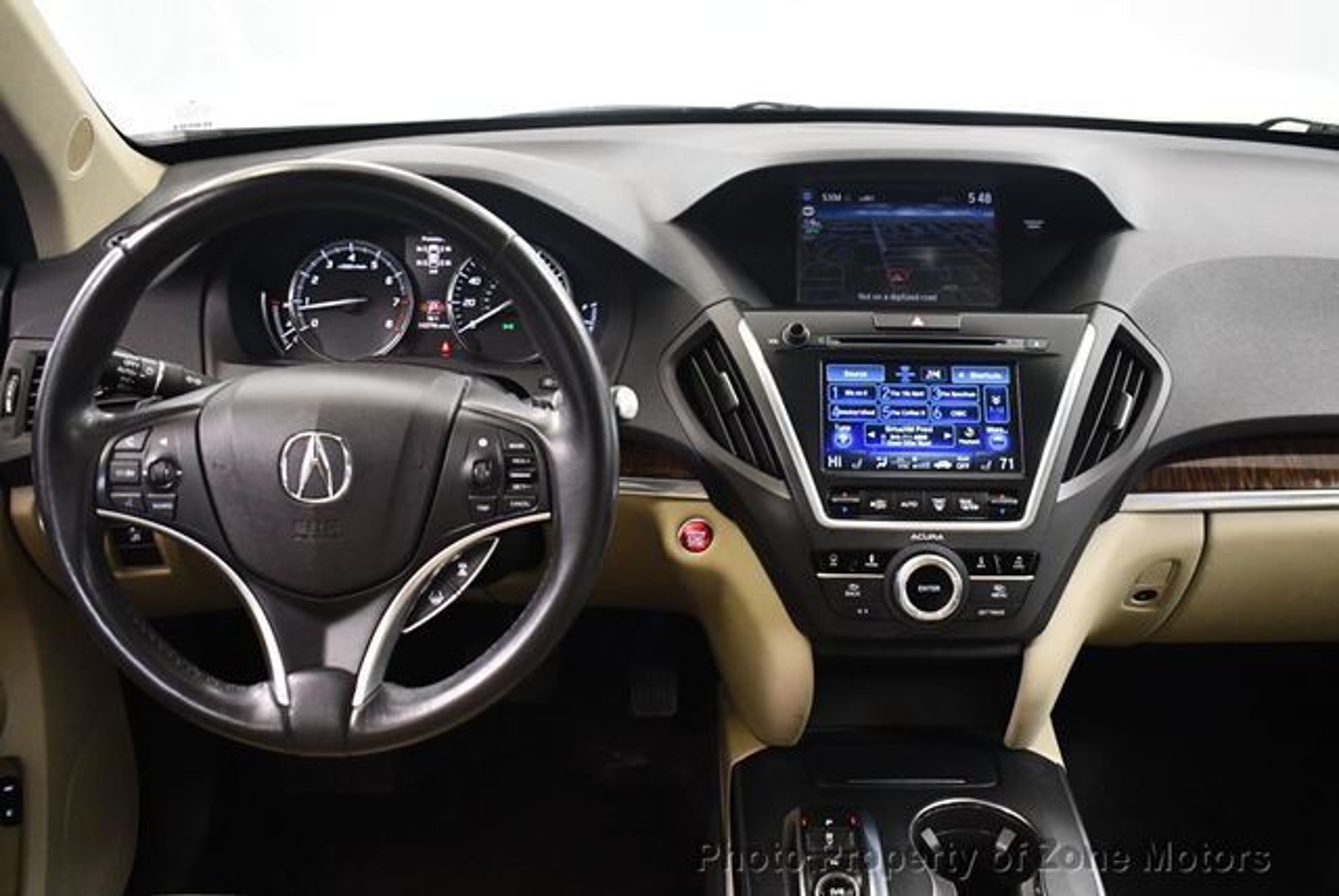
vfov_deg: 36.9
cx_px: 670
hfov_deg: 53.1
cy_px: 448
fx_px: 1340
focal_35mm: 36
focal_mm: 18
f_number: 3.5
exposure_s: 1/60
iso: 3200
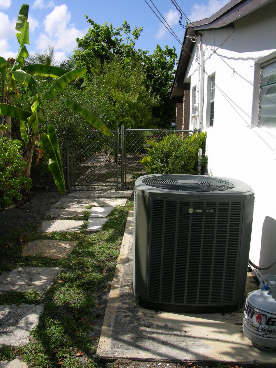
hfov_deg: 40.7
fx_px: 372
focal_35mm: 35
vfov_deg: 52.6
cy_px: 184
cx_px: 138
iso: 50
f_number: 6.3
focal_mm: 8.9
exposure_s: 1/258
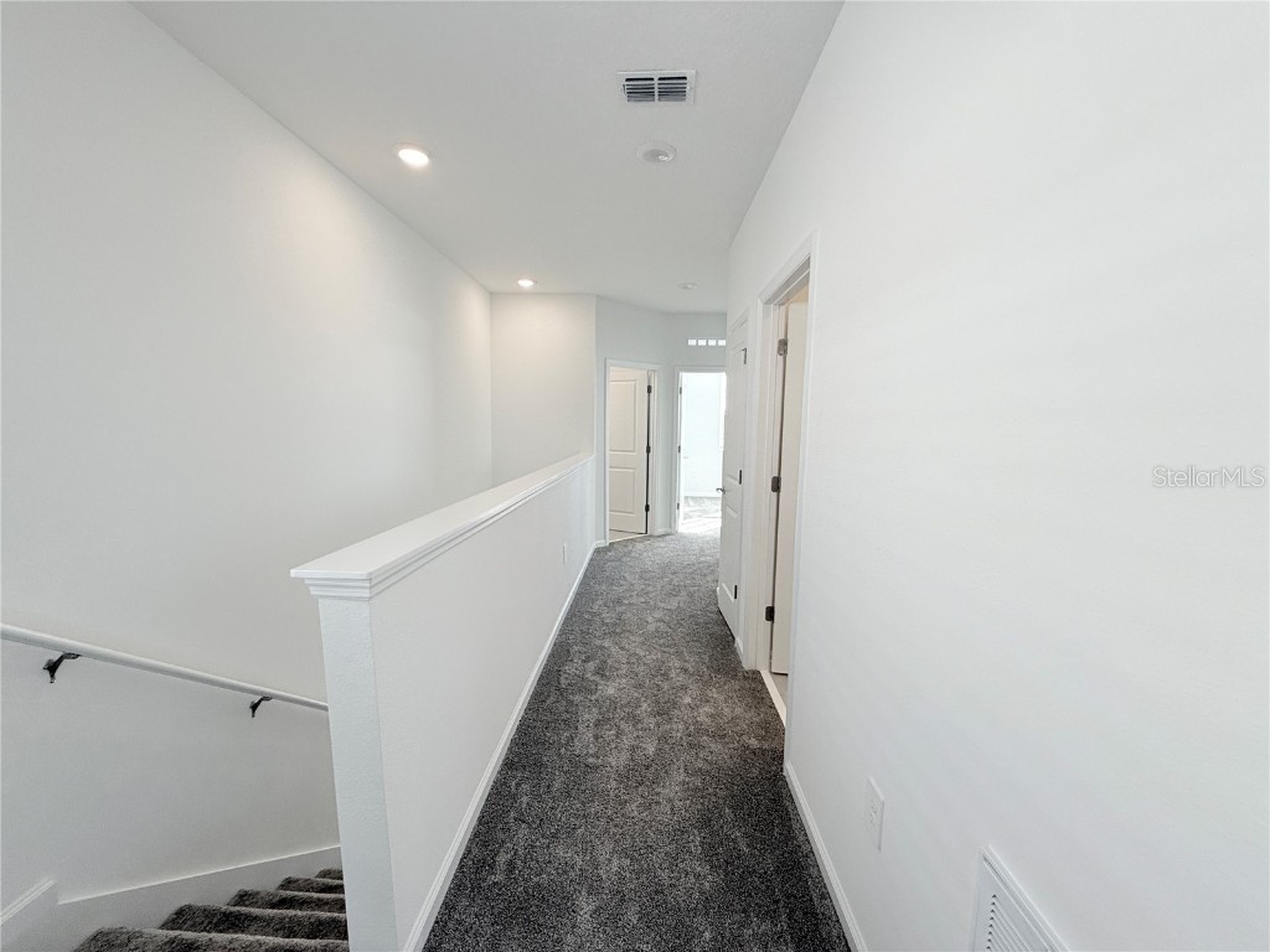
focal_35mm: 14
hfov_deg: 102.1
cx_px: 635
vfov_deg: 85.7
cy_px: 476
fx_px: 514
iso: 80
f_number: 2.2
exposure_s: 1/120
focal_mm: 2.22
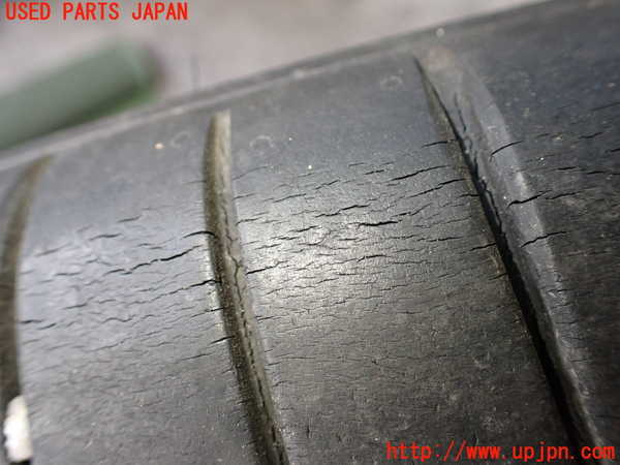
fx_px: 537
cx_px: 310
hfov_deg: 60.0
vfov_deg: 46.8
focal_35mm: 30
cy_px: 232
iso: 320
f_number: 2.3
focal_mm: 5.4
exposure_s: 1/125
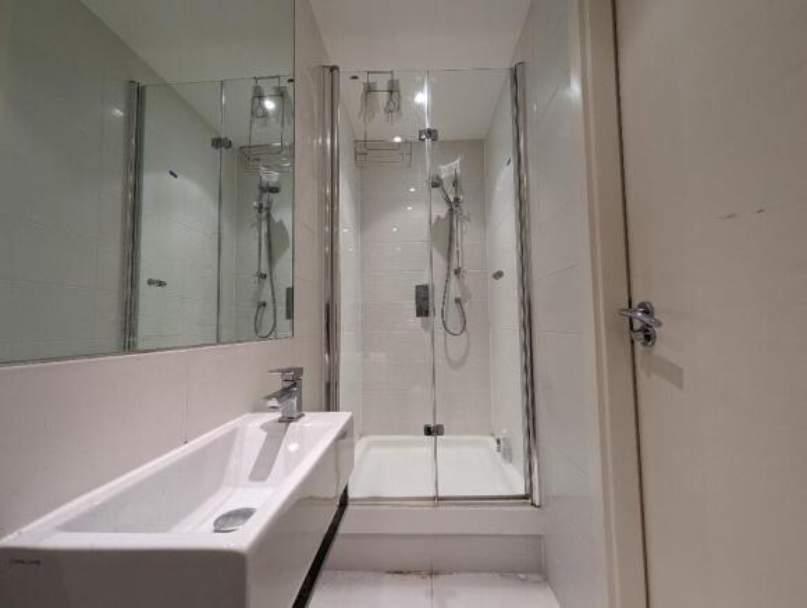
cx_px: 404
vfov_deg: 90.1
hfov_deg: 106.1
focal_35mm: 13
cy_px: 304
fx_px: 304
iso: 51
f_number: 2.2
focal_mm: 1.95
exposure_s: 1/25
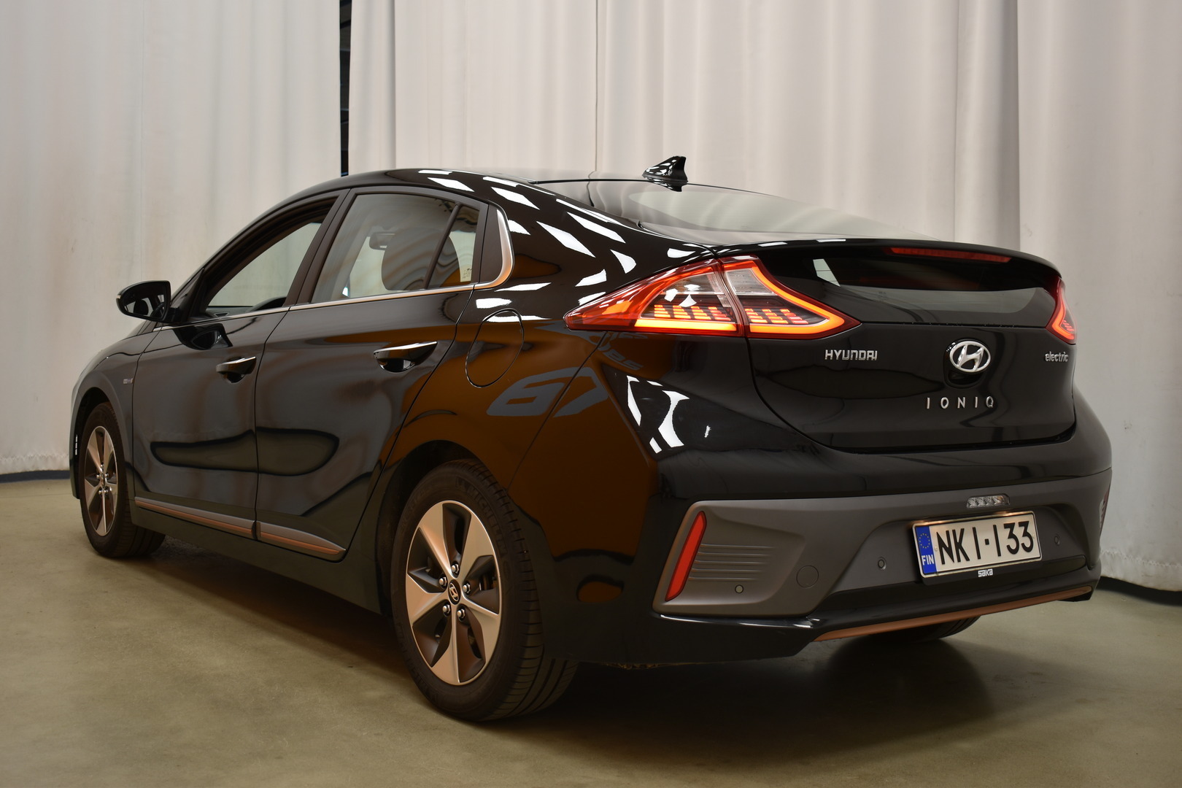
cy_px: 394
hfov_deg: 47.9
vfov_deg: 33.0
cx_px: 591
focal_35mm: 40
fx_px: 1330
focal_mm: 27
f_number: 4
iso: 160
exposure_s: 1/40
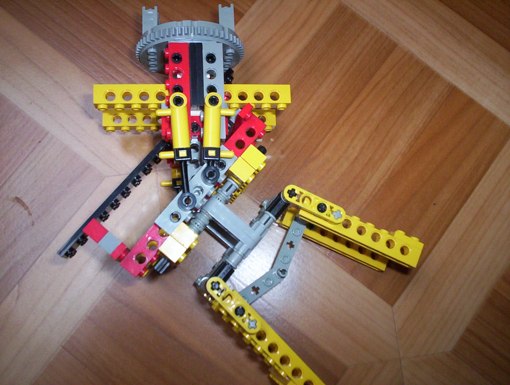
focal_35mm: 38
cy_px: 192
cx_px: 255
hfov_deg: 48.9
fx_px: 561
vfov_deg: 37.9
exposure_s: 1/60
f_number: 4.5
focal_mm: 4.99
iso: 140
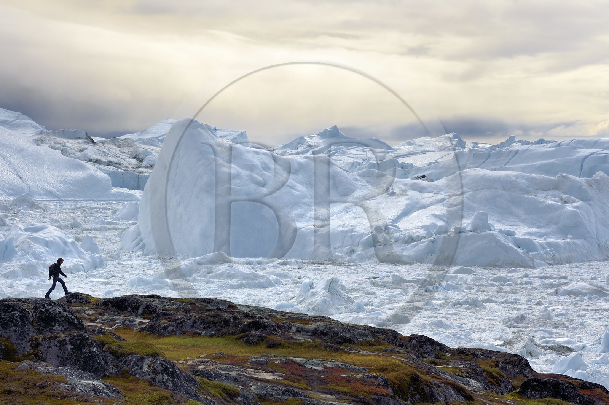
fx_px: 2535
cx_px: 304
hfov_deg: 13.7
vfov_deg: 9.1
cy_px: 202
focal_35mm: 150
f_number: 13
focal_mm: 150
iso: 200
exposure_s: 1/400
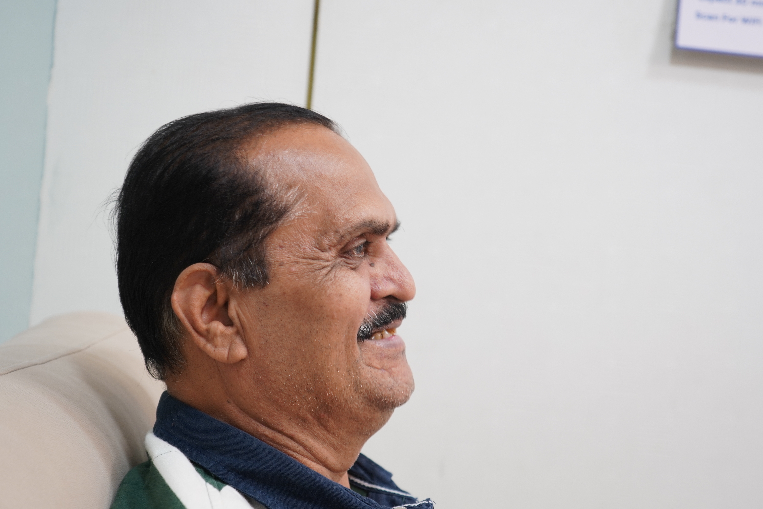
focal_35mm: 46
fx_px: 985
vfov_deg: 28.9
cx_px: 382
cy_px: 254
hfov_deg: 42.3
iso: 250
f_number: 4
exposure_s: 1/20
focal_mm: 31
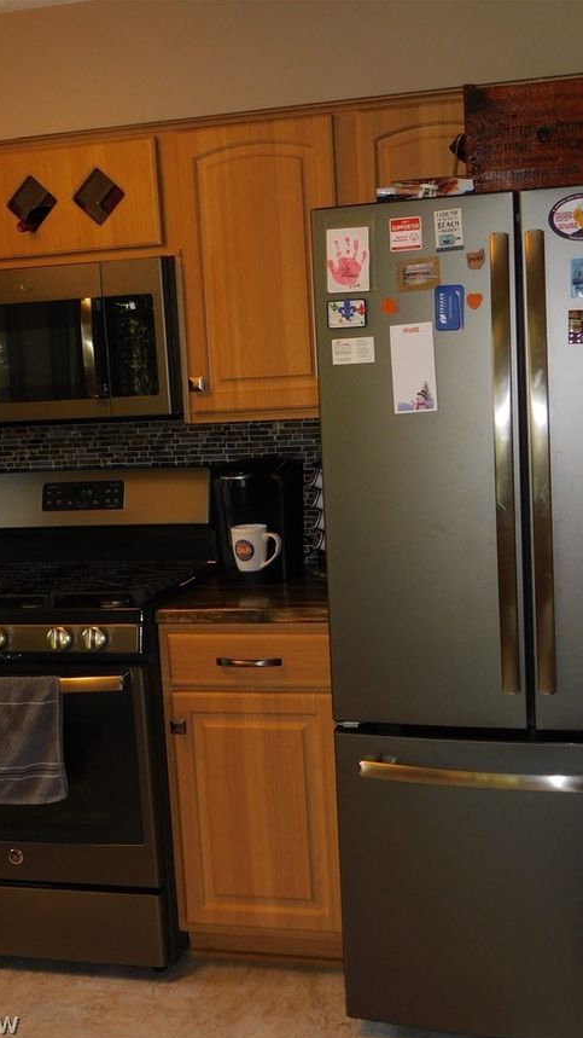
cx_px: 270
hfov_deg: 27.1
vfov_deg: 46.4
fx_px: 1210
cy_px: 523
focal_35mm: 44
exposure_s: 1/30
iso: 200
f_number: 3.6
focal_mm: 7.1
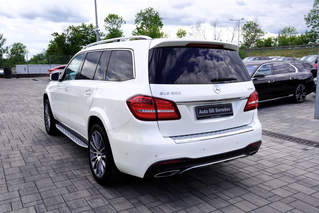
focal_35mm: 32
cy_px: 106
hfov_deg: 58.7
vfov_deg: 41.1
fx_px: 284
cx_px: 160
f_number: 9
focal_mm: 32
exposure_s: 1/125
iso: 100
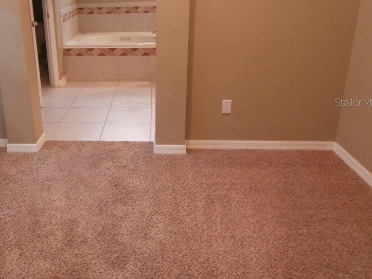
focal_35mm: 34
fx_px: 365
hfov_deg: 52.8
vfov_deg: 41.4
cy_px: 102
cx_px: 120
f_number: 3
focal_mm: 4.2
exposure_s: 1/6
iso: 200
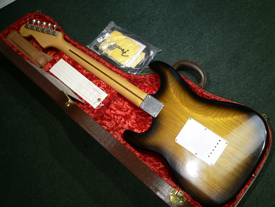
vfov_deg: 32.2
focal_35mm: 45
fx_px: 357
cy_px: 104
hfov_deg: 42.1
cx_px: 138
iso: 80
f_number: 2.8
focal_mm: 7.6
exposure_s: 1/25
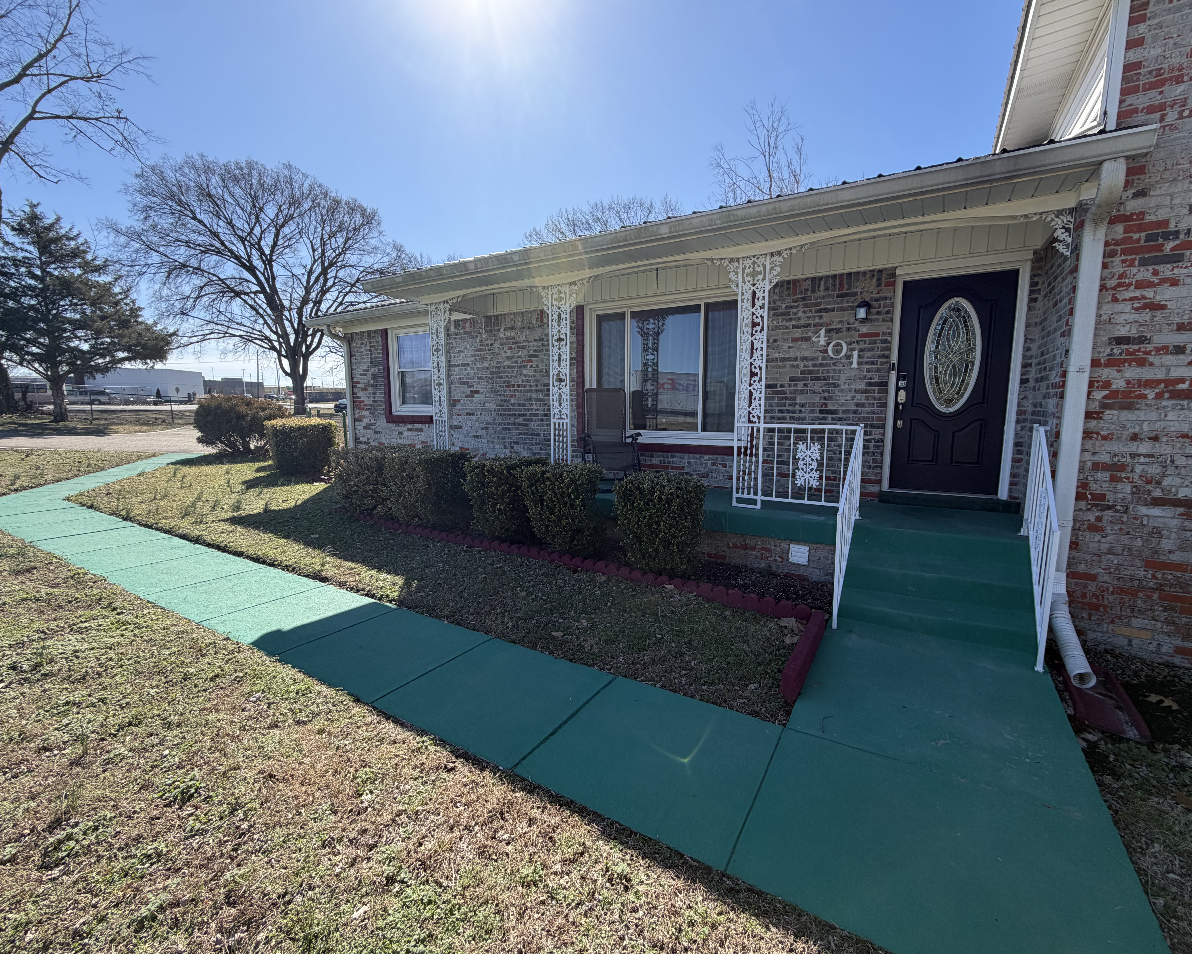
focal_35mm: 15
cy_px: 474
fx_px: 529
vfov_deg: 84.0
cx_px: 616
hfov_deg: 96.8
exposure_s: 1/770
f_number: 2.2
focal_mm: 2.22
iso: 32
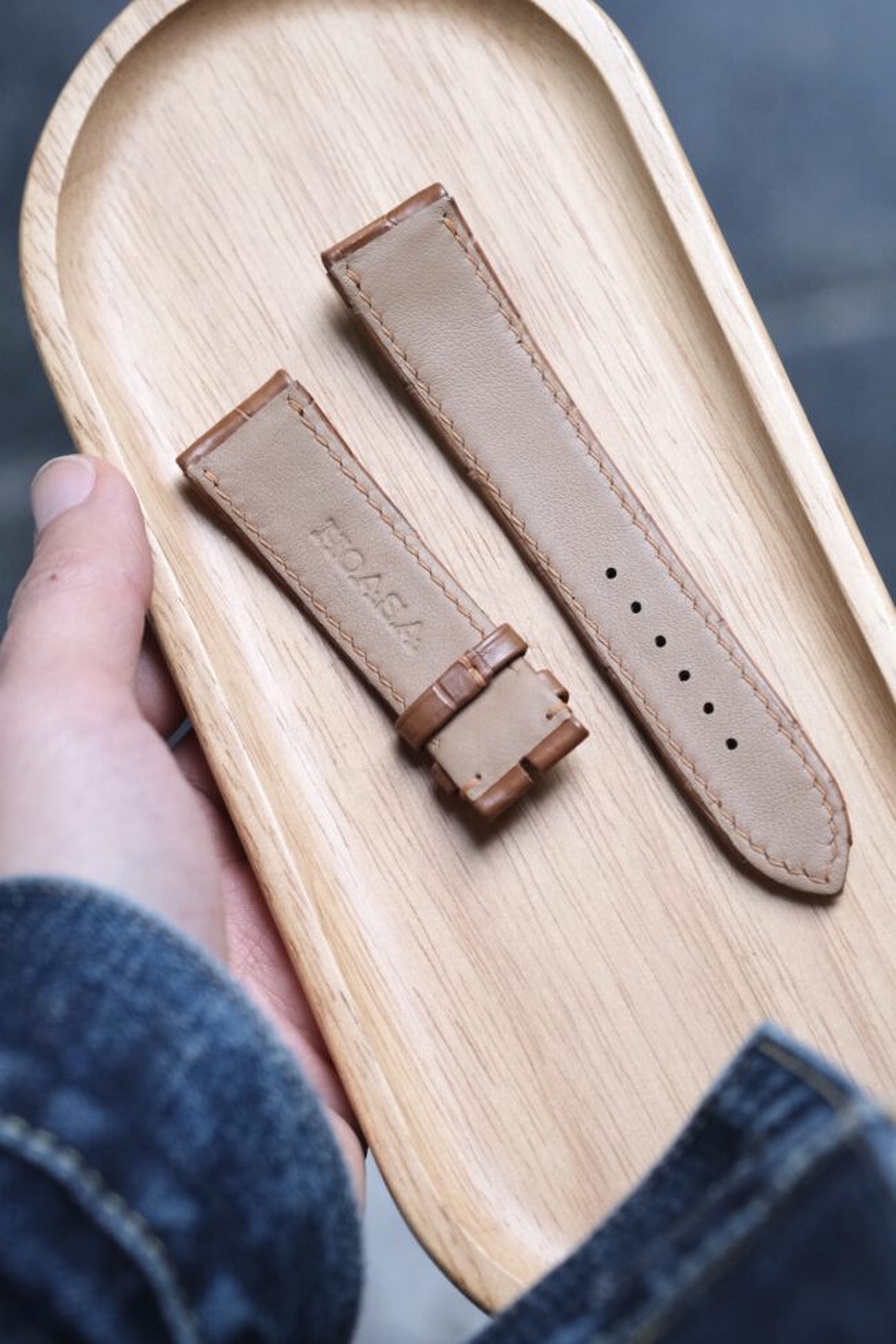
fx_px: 3360
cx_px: 448
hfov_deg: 15.2
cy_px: 672
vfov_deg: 22.6
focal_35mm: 90
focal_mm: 60
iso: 1600
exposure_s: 1/100
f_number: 4.5
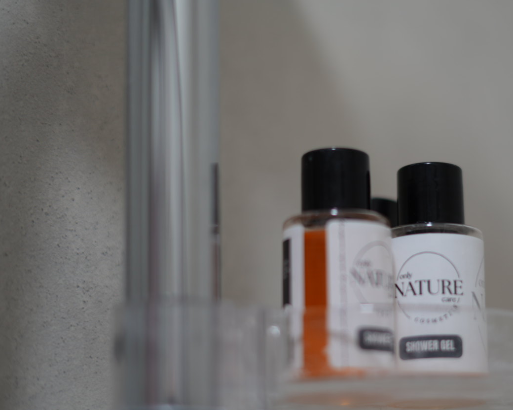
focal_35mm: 73
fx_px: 1108
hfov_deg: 25.9
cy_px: 265
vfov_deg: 20.9
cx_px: 356
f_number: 1.8
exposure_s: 1/50
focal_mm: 50
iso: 100
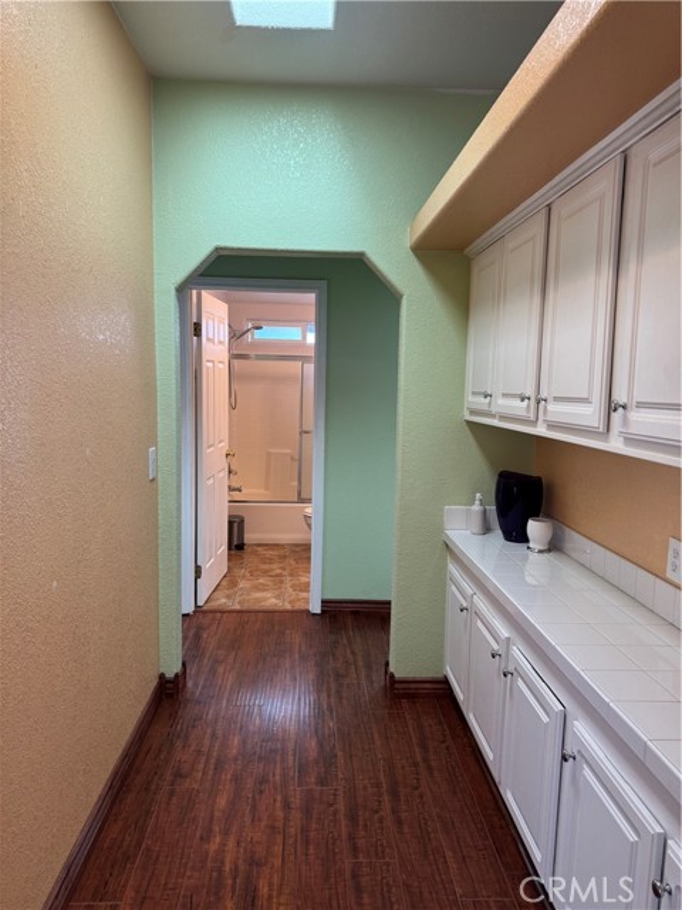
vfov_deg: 71.6
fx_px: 630
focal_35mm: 24
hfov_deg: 56.8
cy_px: 455
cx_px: 341
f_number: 1.78
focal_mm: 6.76
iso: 160
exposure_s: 1/120
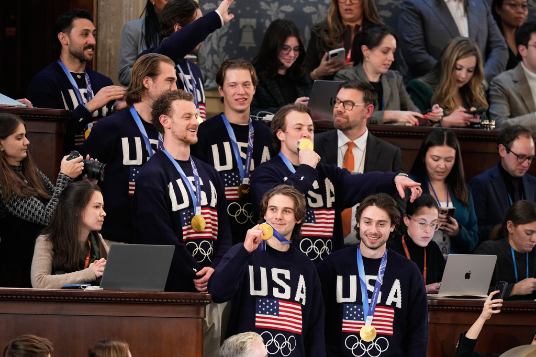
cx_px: 268
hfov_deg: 5.2
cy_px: 178
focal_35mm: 400
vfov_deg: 3.4
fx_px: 5956
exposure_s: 1/200
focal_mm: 400
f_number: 2.8
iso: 2500
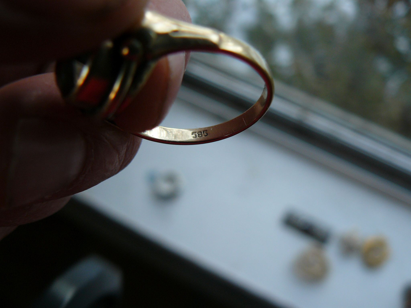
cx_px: 206
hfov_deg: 51.4
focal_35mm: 36
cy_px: 154
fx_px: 427
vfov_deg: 39.7
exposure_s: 1/50
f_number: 2.8
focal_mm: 6
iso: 100
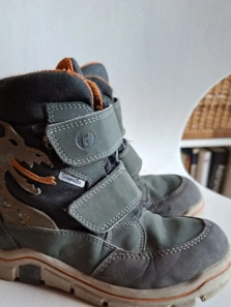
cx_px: 85
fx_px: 276
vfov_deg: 57.8
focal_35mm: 31
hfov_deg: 45.0
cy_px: 186
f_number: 1.8
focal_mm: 5.54
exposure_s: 1/33
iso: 320
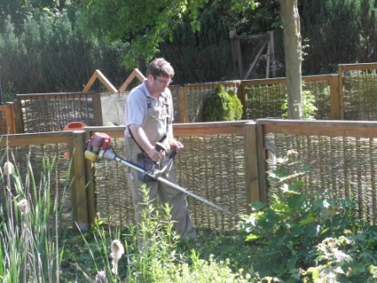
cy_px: 142
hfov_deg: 21.3
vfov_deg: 16.1
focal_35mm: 92
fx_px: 1002
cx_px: 188
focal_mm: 16.41
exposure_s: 1/100
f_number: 4.1
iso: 80
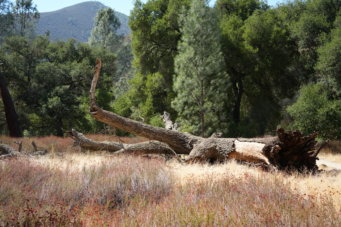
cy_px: 114
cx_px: 170
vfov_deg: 27.0
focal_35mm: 50
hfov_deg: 39.6
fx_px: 474
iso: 400
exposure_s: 1/1000
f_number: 4.5
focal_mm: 50
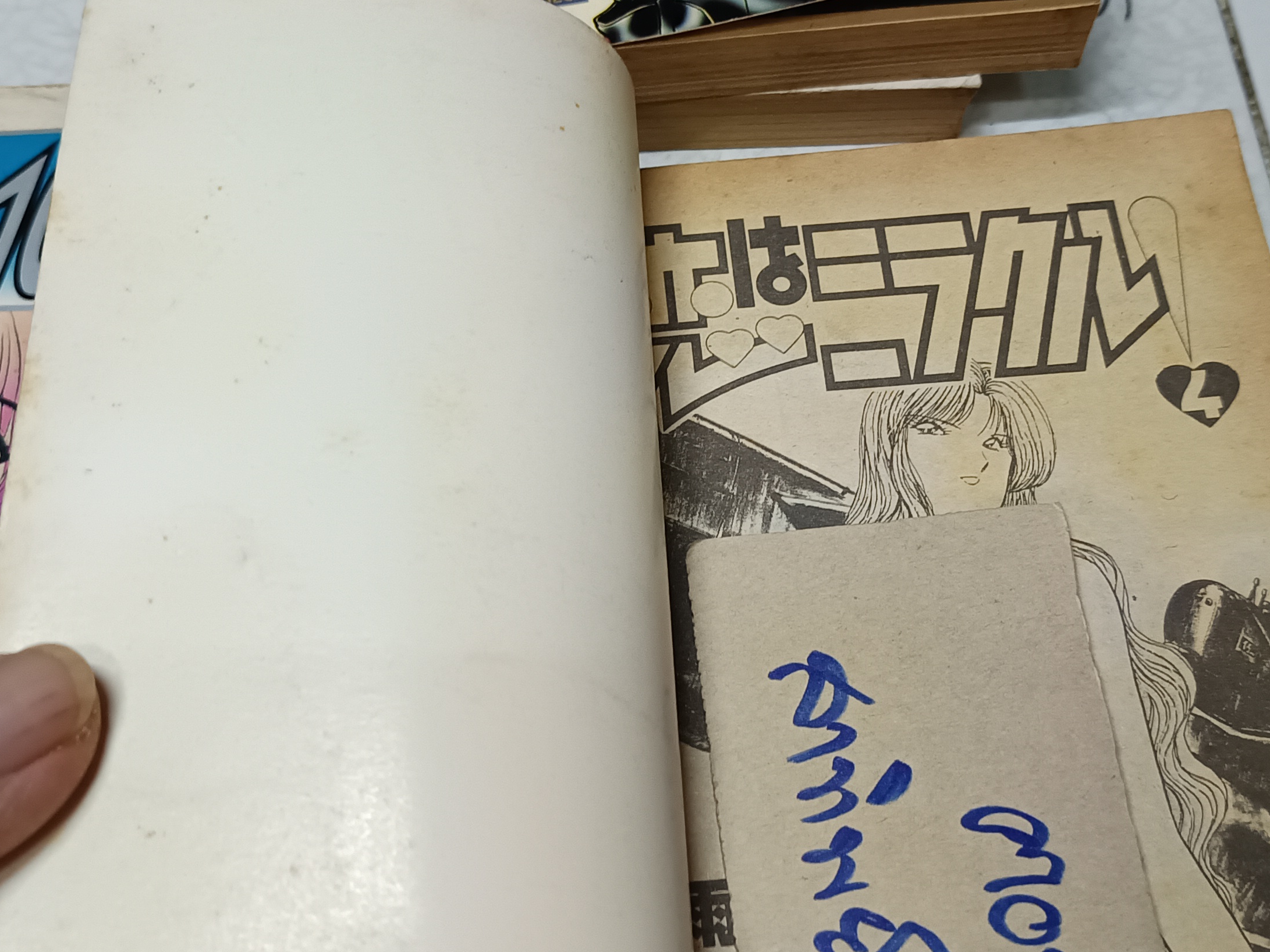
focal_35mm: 44
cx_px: 688
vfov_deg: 32.9
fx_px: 1614
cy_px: 459
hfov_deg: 42.9
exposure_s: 1/33.3
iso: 970
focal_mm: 5.31
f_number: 1.7
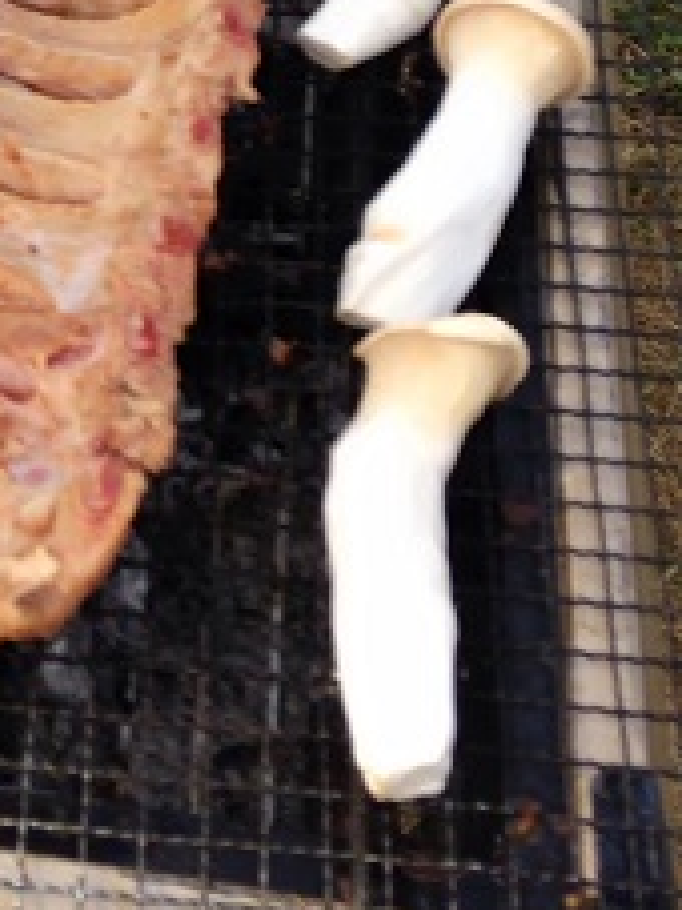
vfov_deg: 19.0
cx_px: -56
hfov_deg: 14.9
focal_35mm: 97
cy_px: -212
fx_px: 2551
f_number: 2.4
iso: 50
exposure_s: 1/861
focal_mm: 4.13
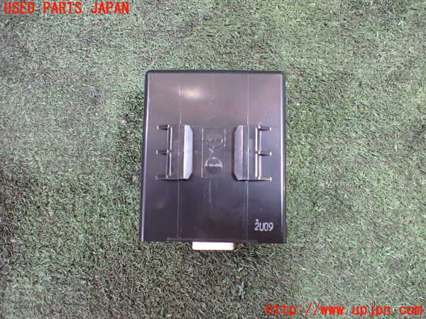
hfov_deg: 60.0
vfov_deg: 46.8
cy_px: 160
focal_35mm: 30
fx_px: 369
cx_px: 213
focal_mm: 5.4
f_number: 2.3
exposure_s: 1/40
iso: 800
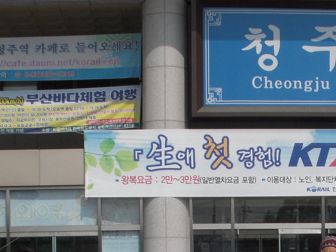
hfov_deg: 20.4
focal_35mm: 95
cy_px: 294
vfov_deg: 15.1
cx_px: 272
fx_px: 922
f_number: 6.6
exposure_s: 1/640
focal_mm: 6.3
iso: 100
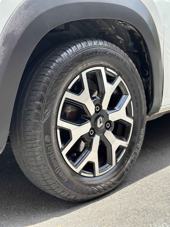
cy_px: 114
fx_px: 314
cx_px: 85
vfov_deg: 39.7
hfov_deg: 30.3
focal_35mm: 48
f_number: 1.78
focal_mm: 6.86
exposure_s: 1/1227
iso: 80
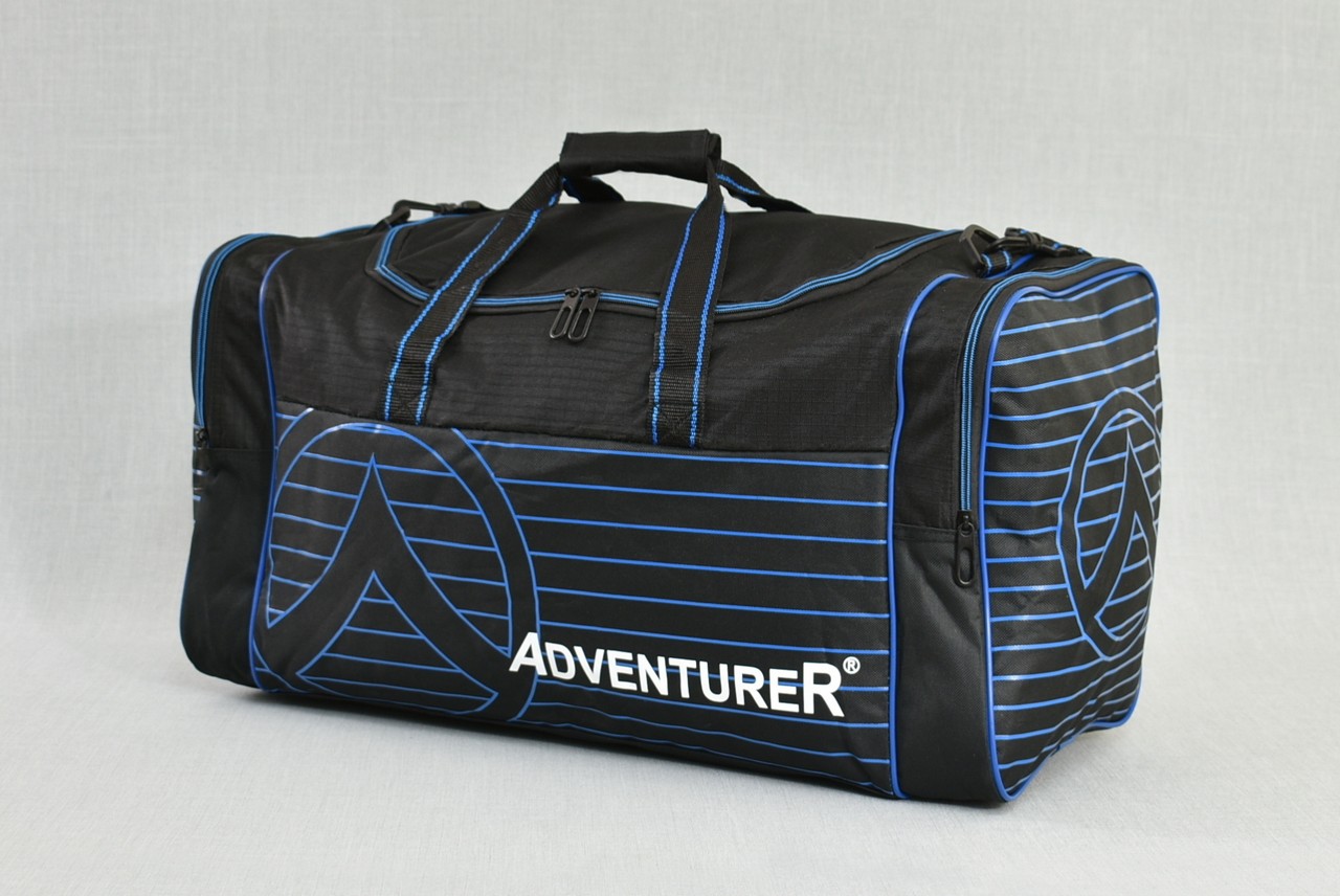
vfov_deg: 30.9
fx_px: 1621
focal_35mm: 44
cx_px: 670
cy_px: 448
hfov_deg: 44.9
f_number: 5
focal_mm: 29
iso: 100
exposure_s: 1/5
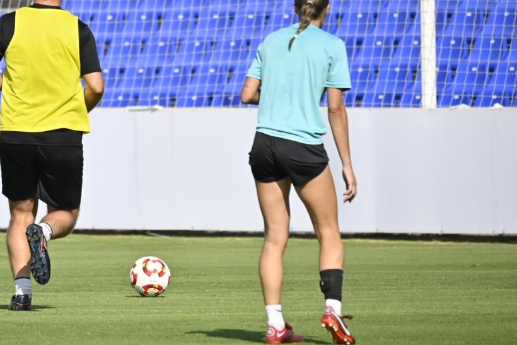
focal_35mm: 615
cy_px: 150
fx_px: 8833
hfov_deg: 3.4
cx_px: 110
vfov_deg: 2.2
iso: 160
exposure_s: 1/1000
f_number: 6
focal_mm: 210
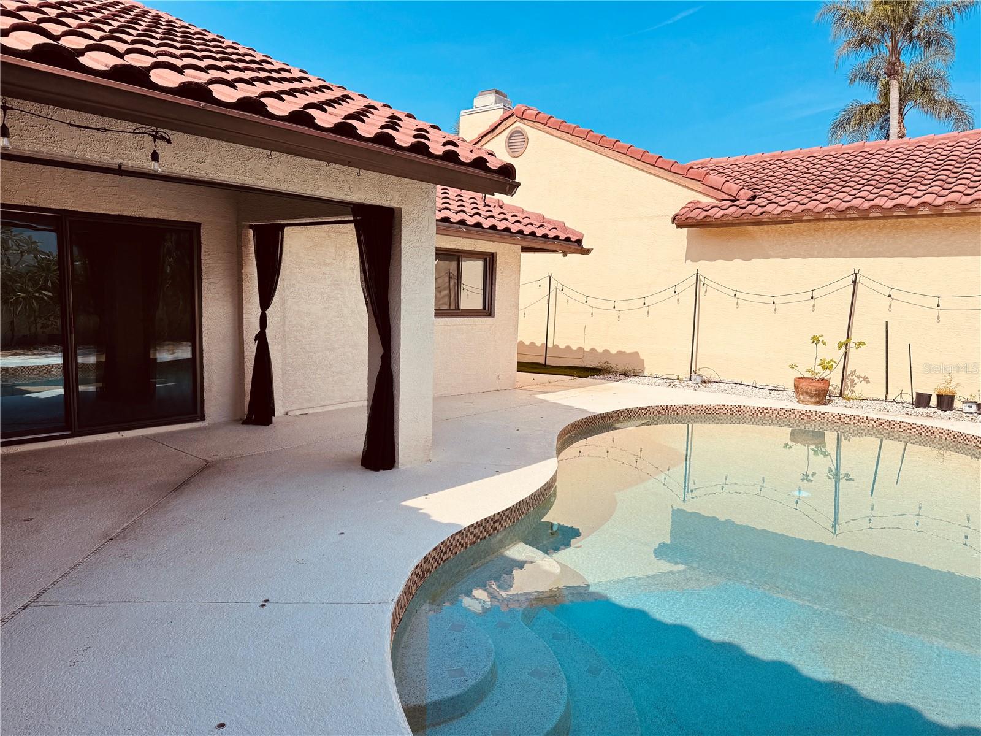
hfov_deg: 71.6
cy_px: 368
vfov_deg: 56.8
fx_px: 680
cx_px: 490
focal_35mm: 24
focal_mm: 6.76
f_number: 1.78
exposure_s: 1/3413
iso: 80
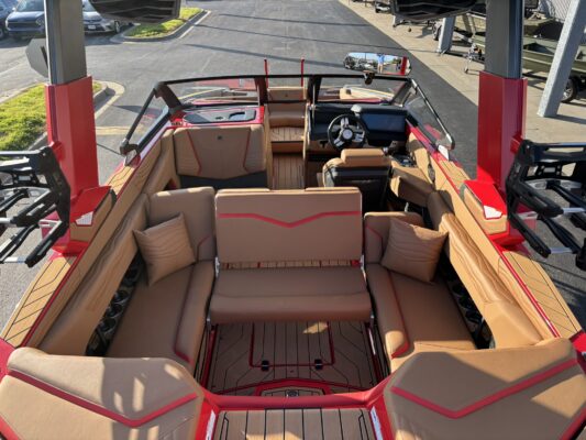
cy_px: 220
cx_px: 293
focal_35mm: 26
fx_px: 440
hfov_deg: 67.3
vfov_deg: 53.1
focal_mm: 5.96
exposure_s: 1/707
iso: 50
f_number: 1.6
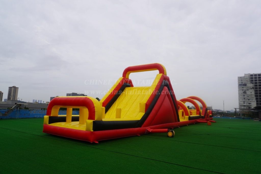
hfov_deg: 73.7
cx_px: 130
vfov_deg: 53.1
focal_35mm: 24
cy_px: 87
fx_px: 174
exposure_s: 1/160
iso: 100
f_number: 10
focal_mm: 16
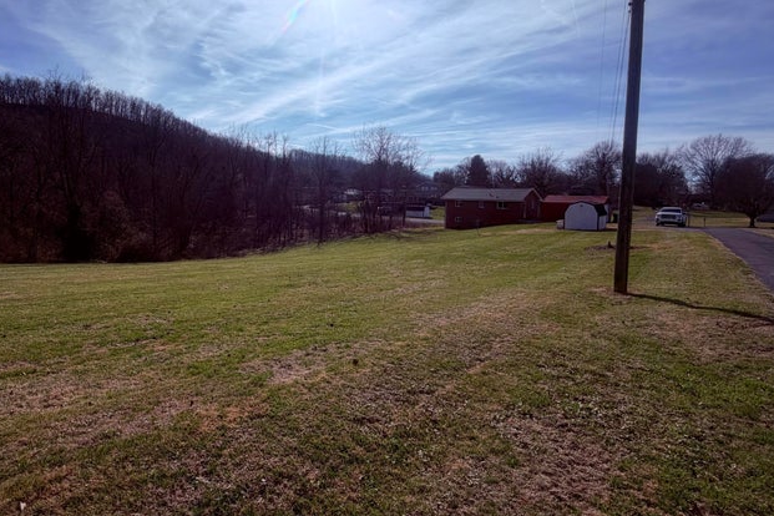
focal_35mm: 20
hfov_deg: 83.2
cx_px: 320
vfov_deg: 61.6
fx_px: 430
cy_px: 217
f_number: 2.2
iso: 20
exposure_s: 1/1961
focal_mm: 2.22
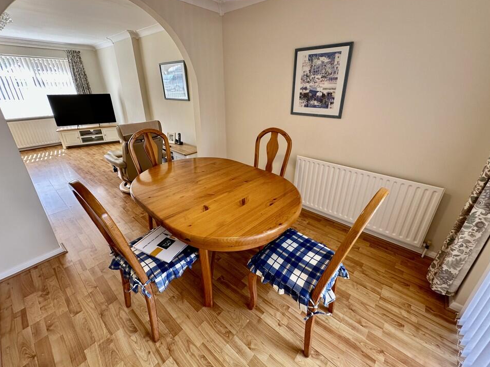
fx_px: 212
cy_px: 173
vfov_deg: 81.7
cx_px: 242
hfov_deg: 98.2
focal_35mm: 15
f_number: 2.2
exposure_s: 1/99
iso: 80
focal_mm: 2.22
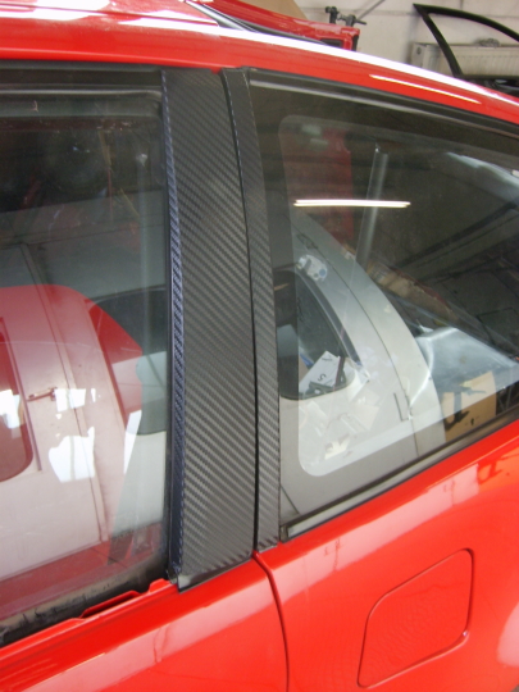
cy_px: 346
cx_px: 260
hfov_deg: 40.7
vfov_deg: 52.6
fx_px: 700
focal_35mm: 35
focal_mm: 5.8
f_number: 2.8
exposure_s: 1/30
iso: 104
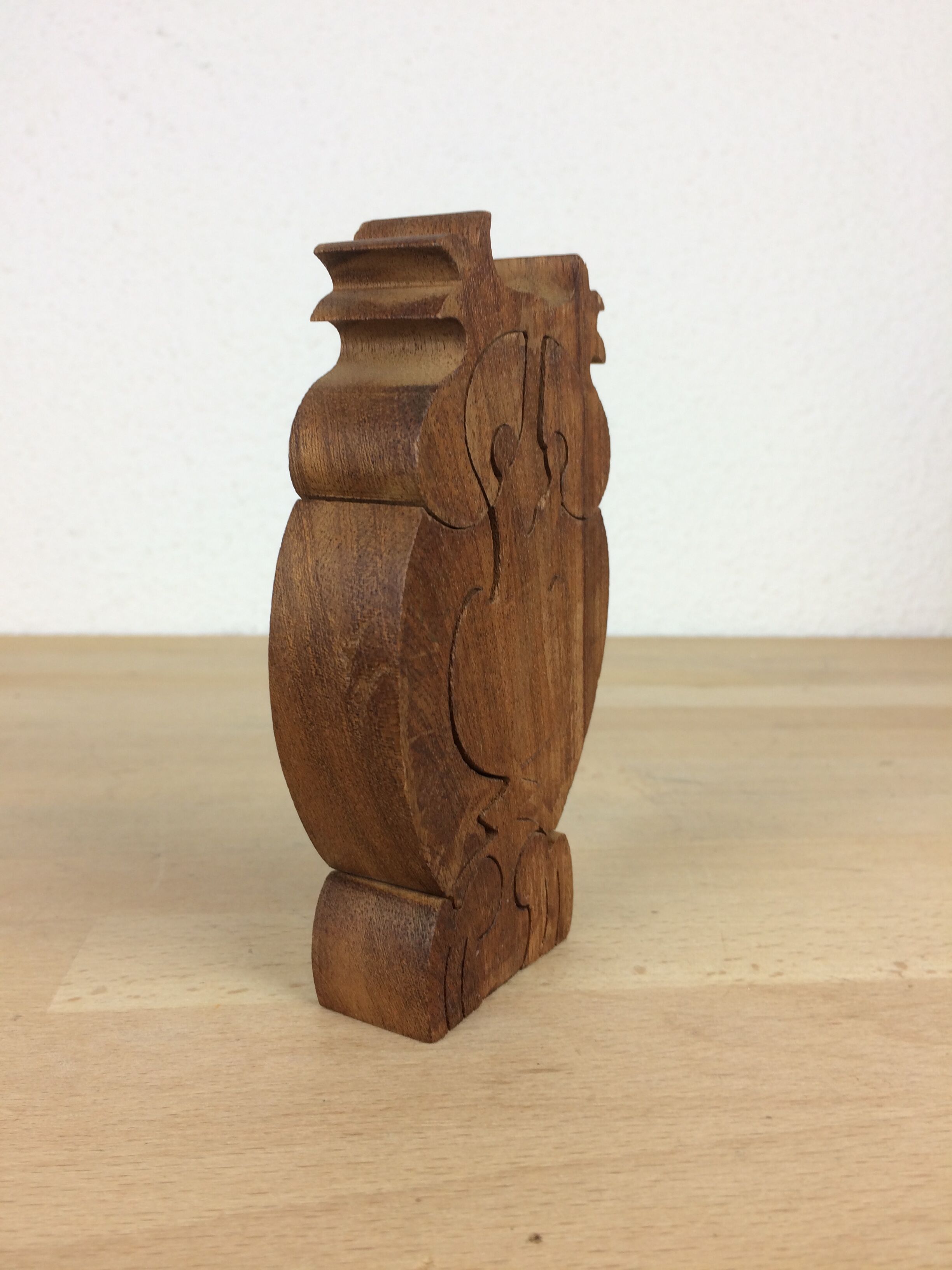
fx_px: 1063
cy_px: 635
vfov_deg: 61.7
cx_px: 476
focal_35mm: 29
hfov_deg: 48.2
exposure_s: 1/50
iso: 32
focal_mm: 4.15
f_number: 2.2
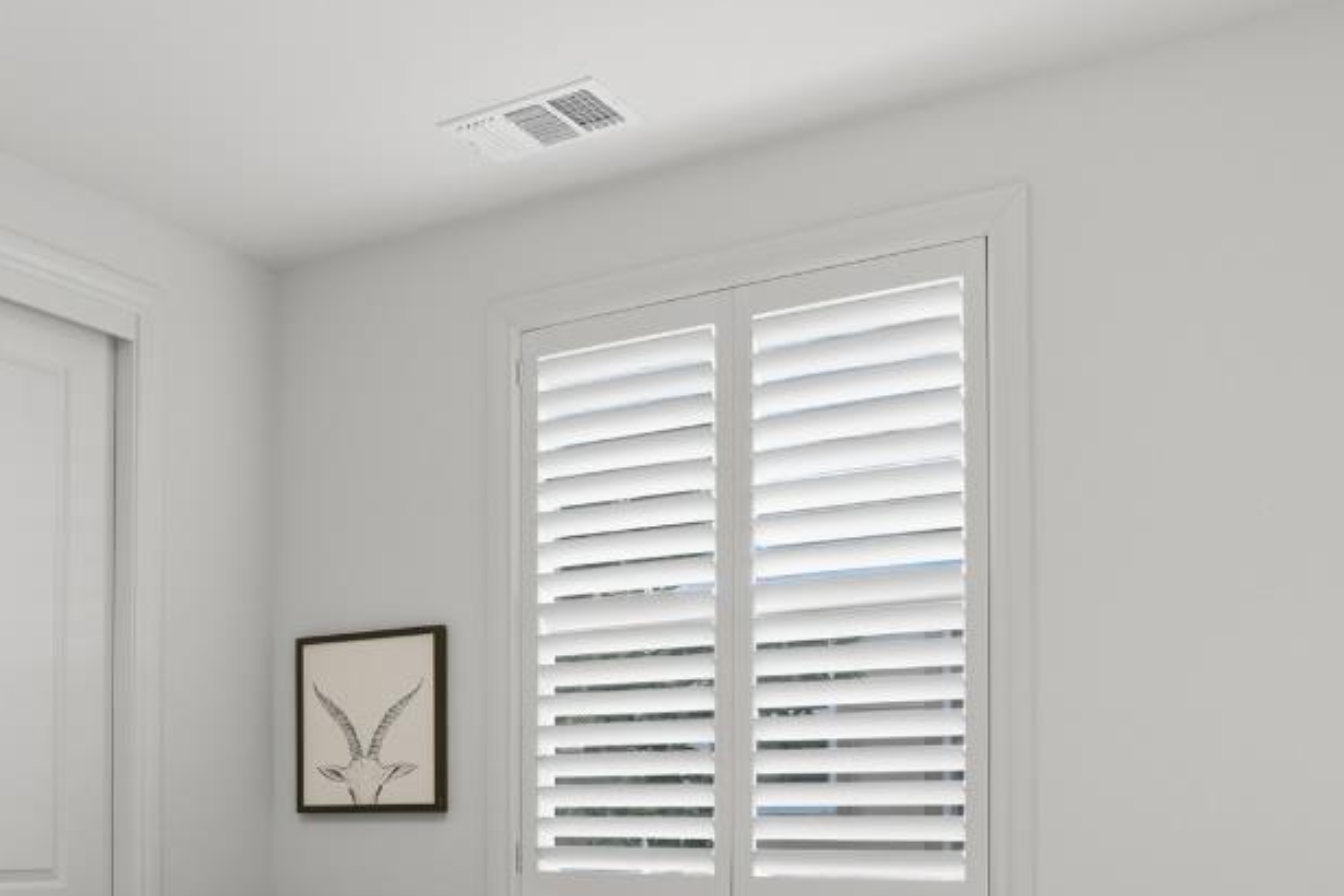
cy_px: 839
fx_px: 1456
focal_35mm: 39
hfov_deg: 48.4
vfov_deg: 32.2
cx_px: 413
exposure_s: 1/60
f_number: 9
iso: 250
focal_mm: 16
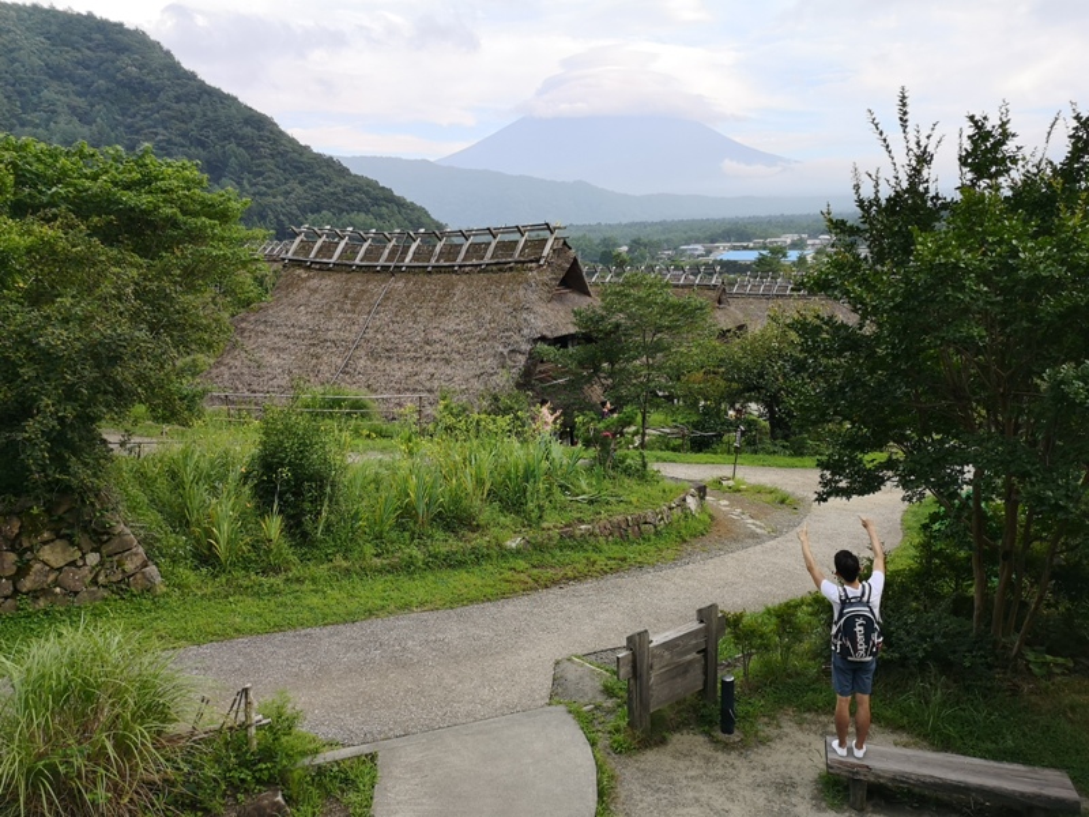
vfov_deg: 51.4
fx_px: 849
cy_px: 408
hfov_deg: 65.3
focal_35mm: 27
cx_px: 544
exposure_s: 1/828
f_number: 1.8
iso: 50
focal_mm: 3.95
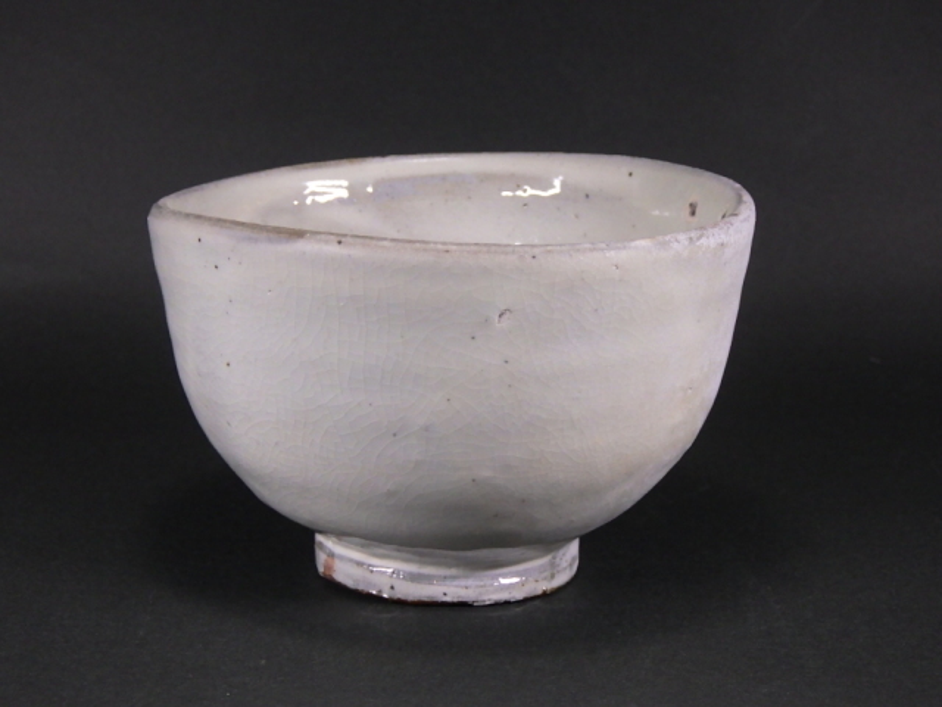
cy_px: 354
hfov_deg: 25.3
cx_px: 471
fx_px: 2095
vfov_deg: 19.1
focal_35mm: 77
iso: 500
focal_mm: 13.7
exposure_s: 1/80
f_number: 4.8
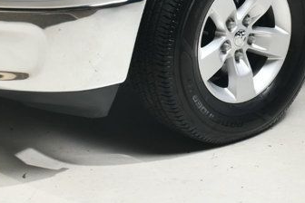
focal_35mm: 119
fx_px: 1008
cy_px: -89
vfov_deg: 11.1
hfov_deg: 17.1
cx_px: 249
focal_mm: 26
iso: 100
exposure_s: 1/160
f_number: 11
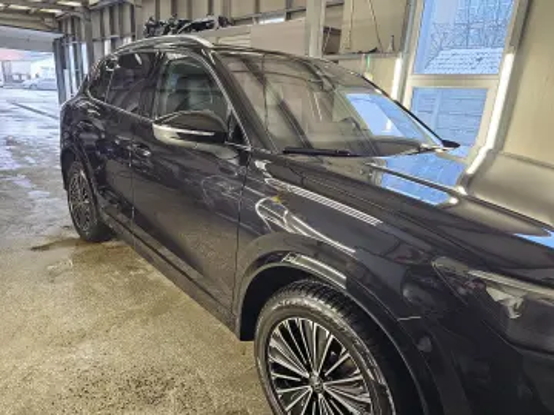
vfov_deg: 58.9
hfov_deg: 73.9
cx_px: 277
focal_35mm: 23
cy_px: 208
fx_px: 368
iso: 500
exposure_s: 1/100
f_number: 1.7
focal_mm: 6.3
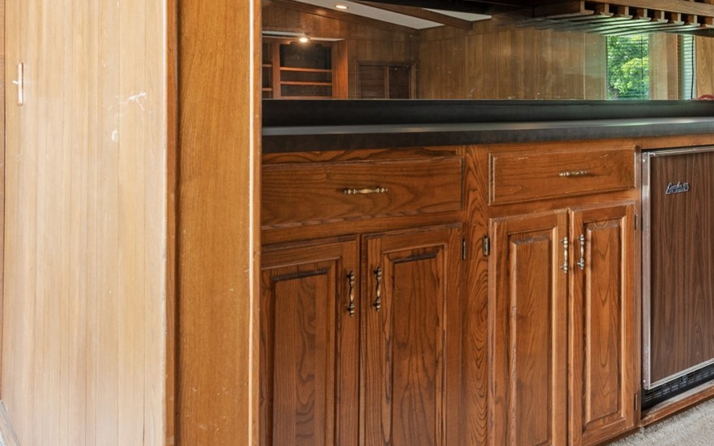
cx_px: 698
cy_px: 96
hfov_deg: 44.6
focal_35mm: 38
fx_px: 739
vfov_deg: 32.7
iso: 250
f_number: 9
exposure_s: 1/1.67
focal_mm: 16
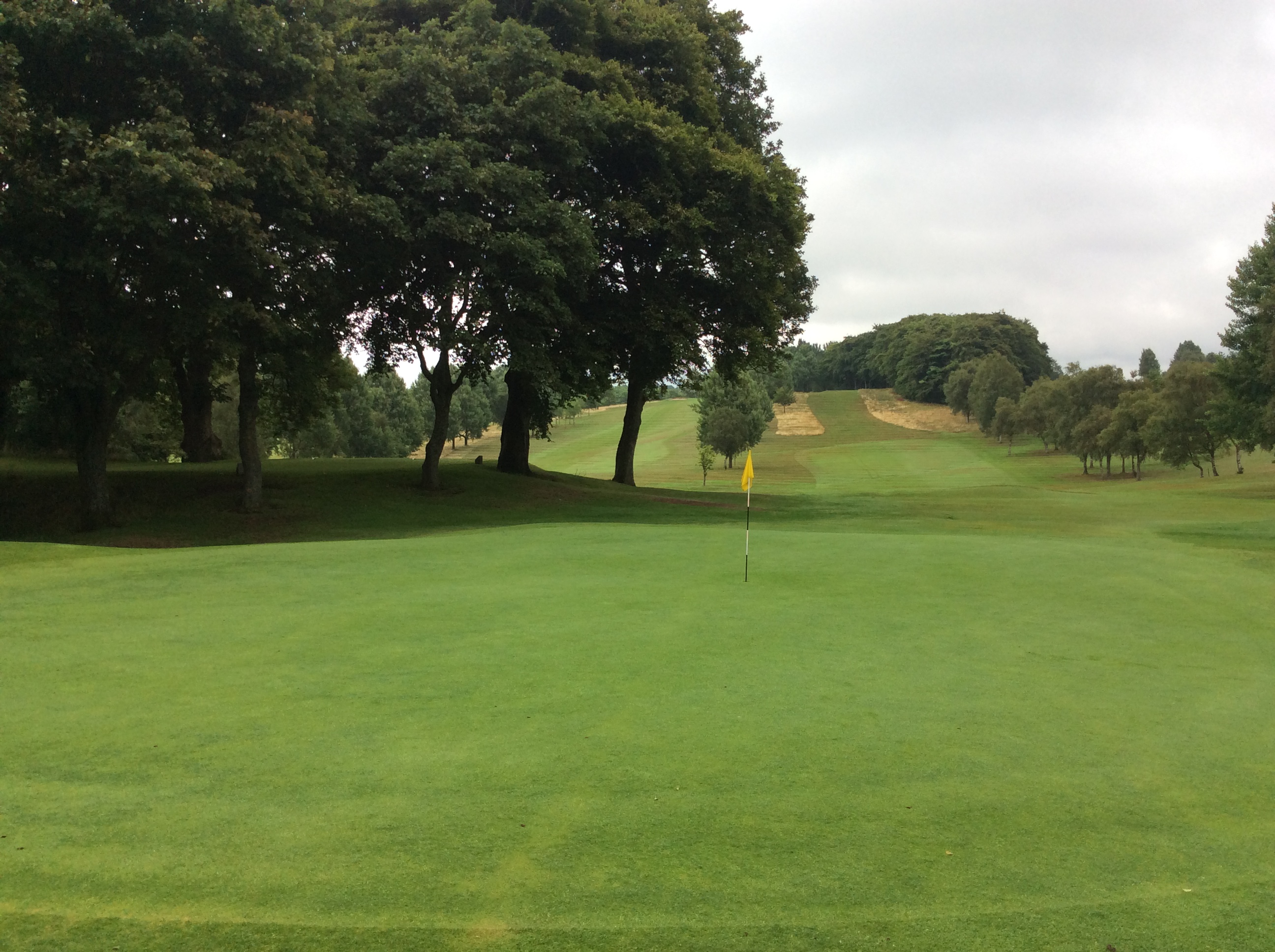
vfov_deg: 44.1
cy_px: 476
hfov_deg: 56.9
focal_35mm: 32
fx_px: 1177
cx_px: 638
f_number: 2.4
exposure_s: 1/103
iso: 32
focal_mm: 3.3
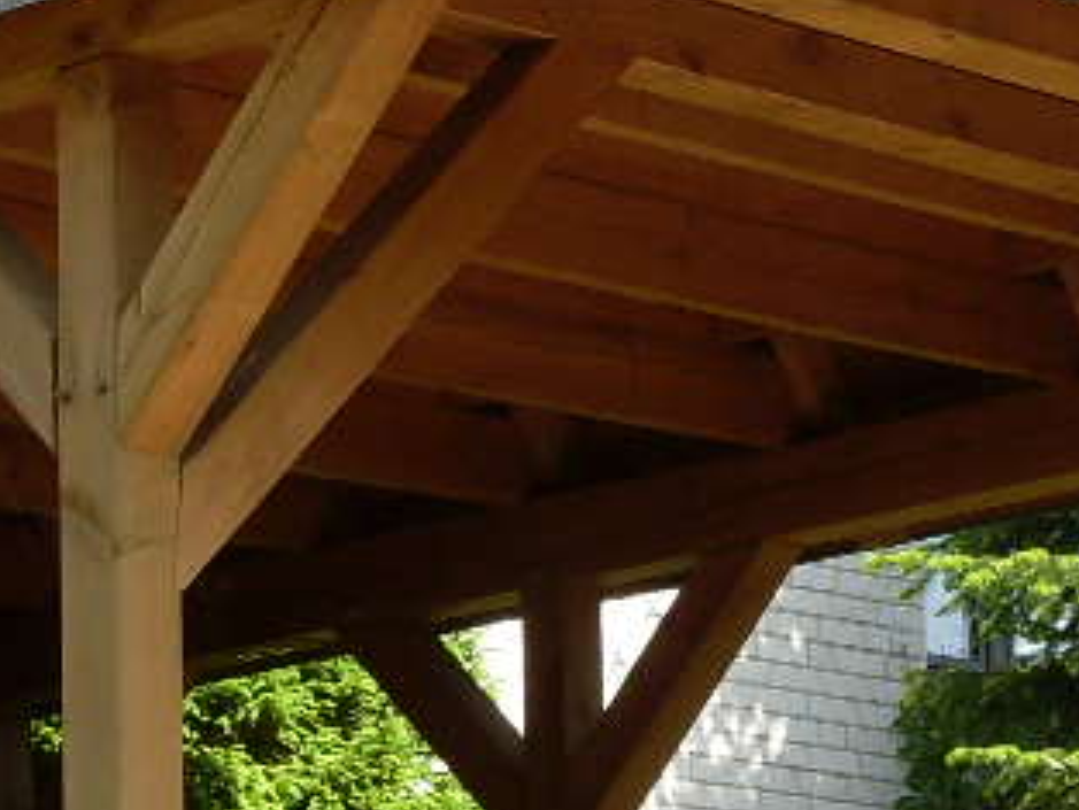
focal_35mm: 232
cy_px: 562
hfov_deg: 8.5
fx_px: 7234
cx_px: 707
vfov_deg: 6.4
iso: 80
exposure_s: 1/350
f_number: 3.7
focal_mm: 11.7
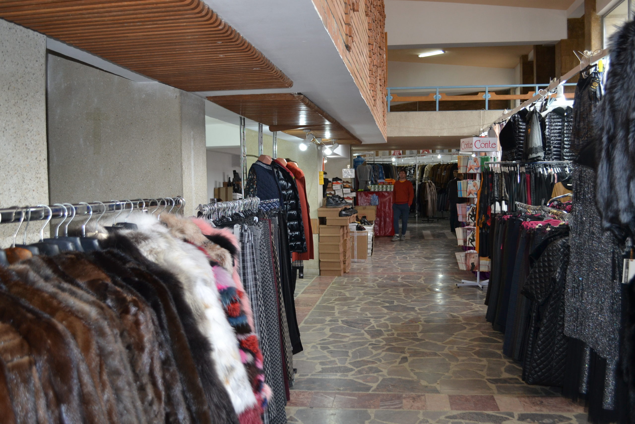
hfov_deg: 53.1
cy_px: 212
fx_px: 635
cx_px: 318
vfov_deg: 36.9
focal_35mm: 36
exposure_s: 1/60
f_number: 4
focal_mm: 24
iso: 450
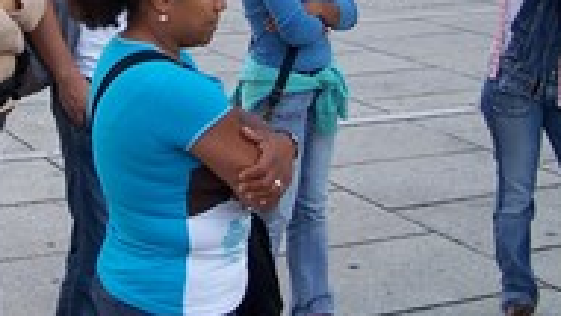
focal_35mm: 98
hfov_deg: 21.6
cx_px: 130
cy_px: -35
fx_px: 1458
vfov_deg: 12.2
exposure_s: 1/125
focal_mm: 6.3
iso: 80
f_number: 2.8
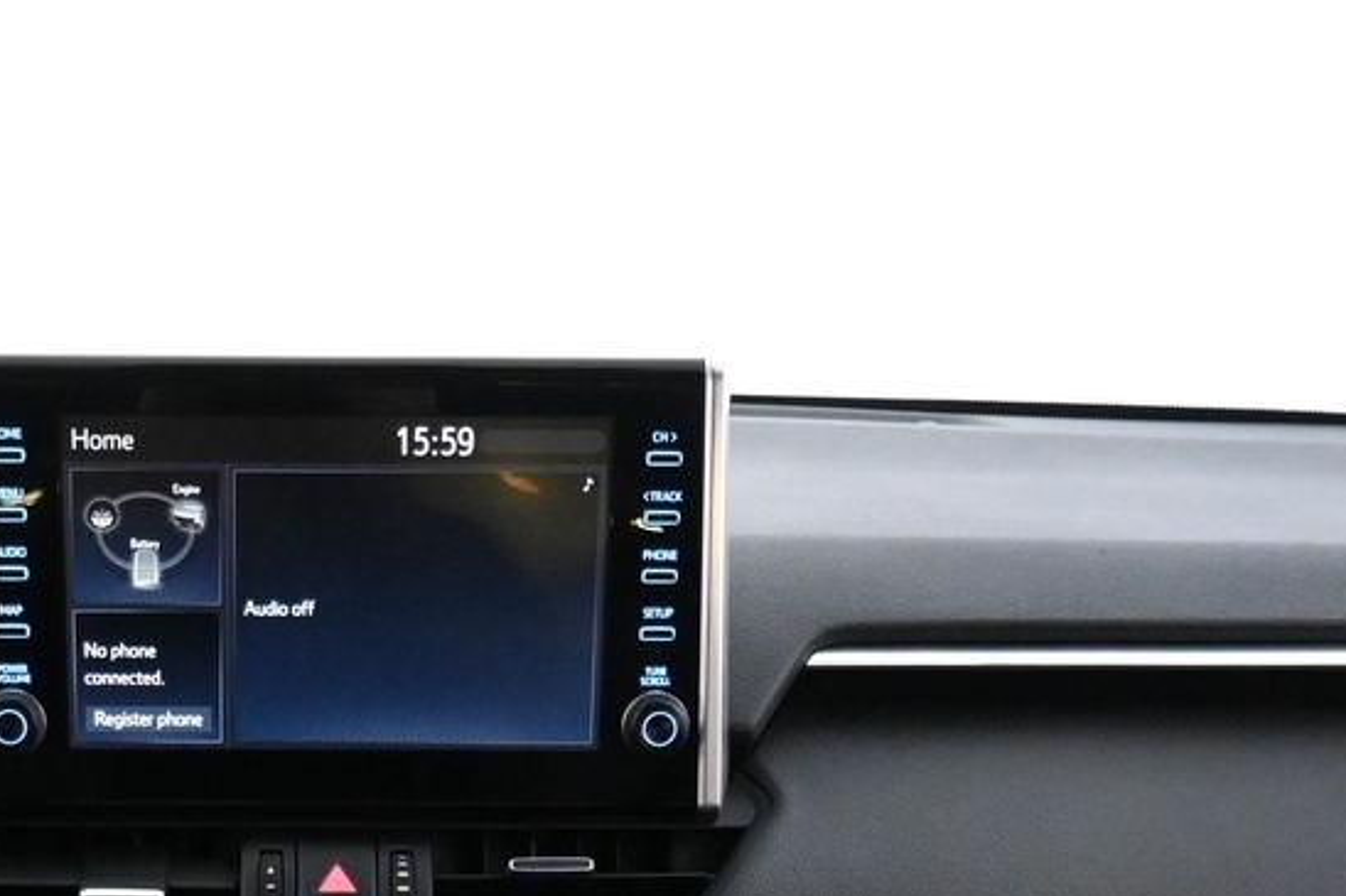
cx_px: 327
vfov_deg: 17.6
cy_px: 1254
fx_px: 2654
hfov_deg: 28.0
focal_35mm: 71
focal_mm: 16
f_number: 3.5
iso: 3200
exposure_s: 1/25
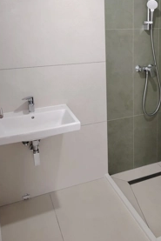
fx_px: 241
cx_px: 112
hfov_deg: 36.4
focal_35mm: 36
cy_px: 71
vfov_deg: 51.6
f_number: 1.75
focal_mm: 5.25
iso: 959
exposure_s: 1/33.3
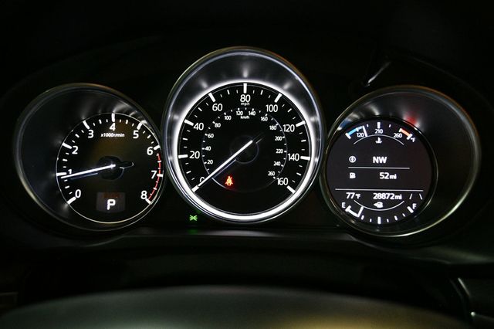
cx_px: 247
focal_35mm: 30
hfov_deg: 62.0
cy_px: 164
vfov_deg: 43.6
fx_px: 411
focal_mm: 20
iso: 3600
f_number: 3.8
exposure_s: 1/60
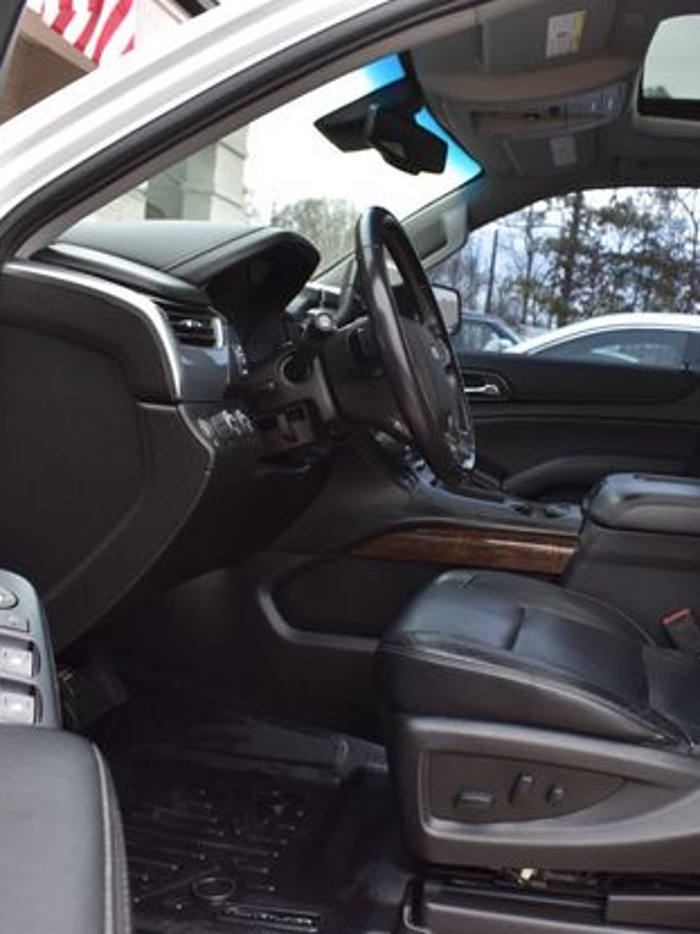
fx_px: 1079
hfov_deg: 35.6
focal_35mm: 40
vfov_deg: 46.8
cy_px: 475
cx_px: 457
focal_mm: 18
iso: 400
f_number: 7.1
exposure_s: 1/40
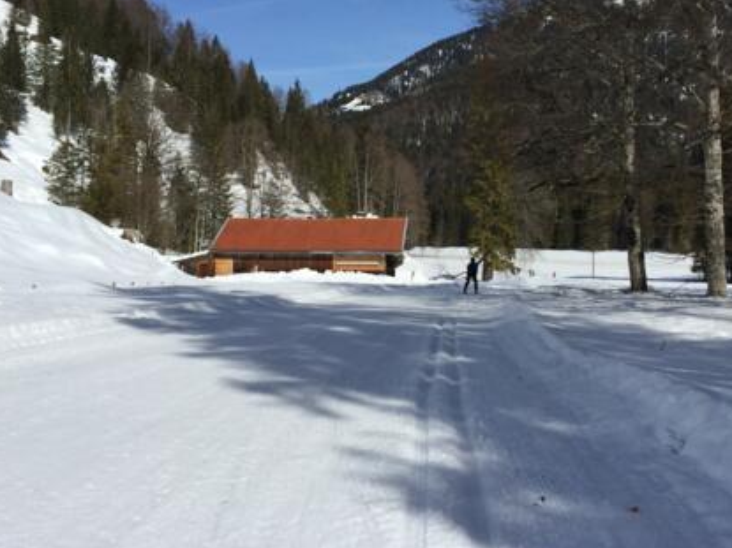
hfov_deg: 45.6
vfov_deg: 34.8
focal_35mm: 41
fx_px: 867
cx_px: 424
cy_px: 189
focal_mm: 4.15
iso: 32
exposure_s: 1/4405
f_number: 2.2
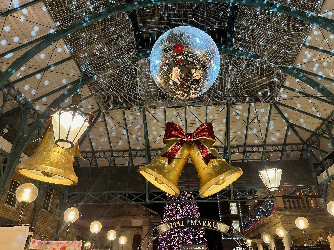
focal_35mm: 26
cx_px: 167
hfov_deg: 67.3
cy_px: 125
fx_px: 251
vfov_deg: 53.1
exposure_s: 1/50
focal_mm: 5.1
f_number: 1.6
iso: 160
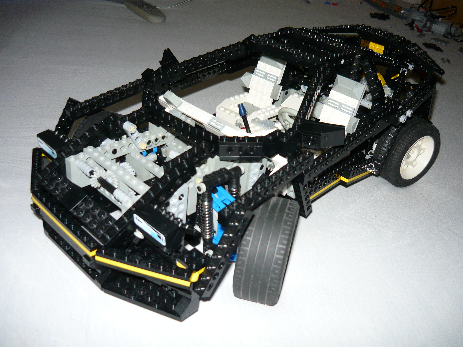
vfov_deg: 42.9
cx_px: 232
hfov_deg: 55.4
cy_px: 174
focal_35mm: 33
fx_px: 441
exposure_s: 1/30
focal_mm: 5.5
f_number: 2.8
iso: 100
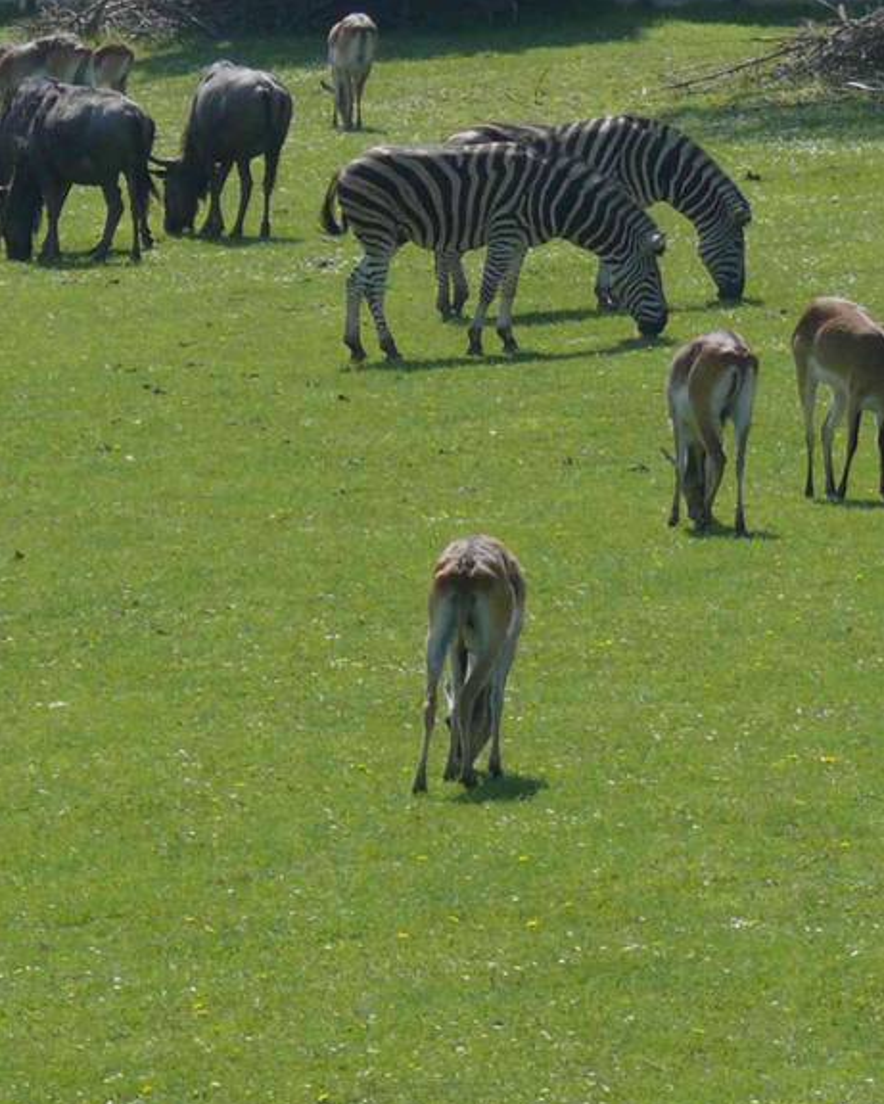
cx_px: 1103
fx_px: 14451
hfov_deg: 3.5
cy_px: 318
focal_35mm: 442
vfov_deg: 4.4
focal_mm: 30.8
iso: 100
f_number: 5.6
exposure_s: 1/400
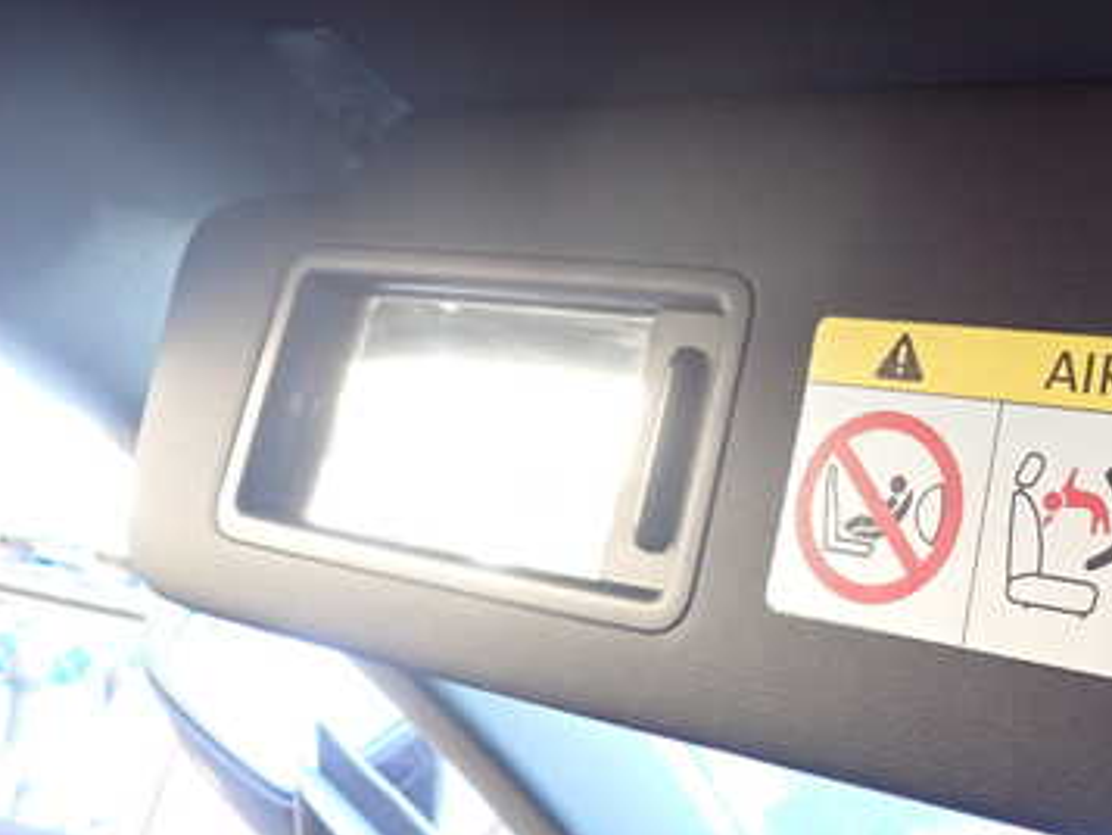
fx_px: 1350
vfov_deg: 34.2
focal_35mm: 42
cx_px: 900
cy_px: 321
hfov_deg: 42.6
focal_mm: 4.5
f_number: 2
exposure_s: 1/30
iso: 400
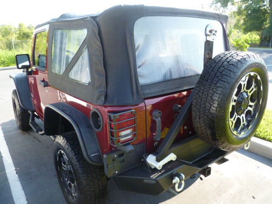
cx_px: 136
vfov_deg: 49.7
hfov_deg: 63.4
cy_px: 102
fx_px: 220
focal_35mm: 28
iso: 400
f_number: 3.3
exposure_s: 1/400
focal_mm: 5
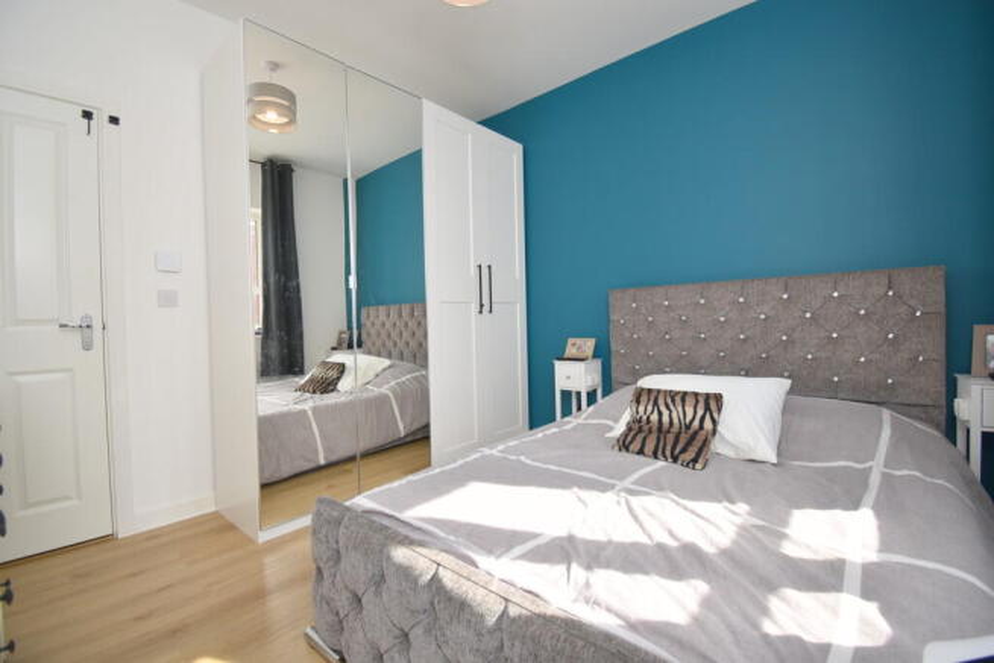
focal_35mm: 15
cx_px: 497
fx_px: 414
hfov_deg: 100.4
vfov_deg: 77.4
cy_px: 332
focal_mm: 10
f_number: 5
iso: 180
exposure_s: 1/200
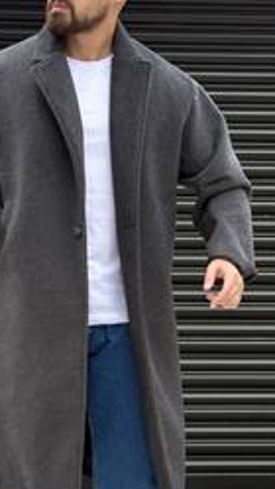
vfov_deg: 21.7
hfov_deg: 12.3
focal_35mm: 98
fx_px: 1271
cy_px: 342
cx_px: 81
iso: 80
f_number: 1.78
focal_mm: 6.76
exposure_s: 1/975
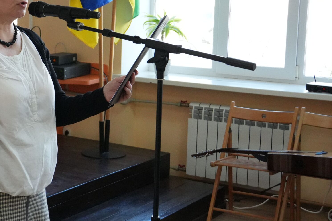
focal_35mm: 80
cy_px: 89
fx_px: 736
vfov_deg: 17.1
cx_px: 53
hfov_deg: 24.9
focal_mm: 31
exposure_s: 1/800
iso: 5000
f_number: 4.5
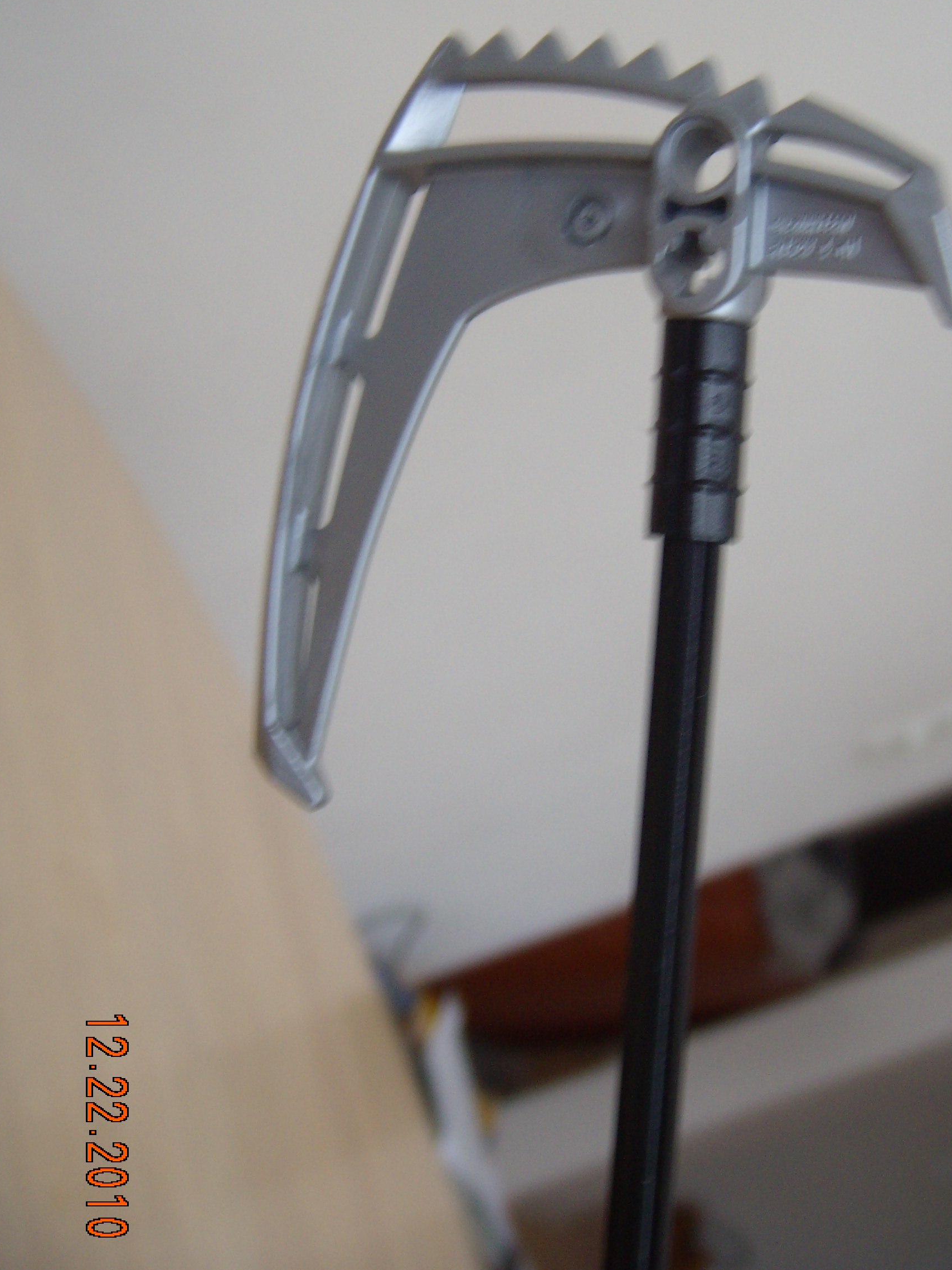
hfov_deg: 30.8
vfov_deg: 40.3
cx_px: 573
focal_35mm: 47
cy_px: 519
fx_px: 1723
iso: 85
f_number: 3.5
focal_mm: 6.4
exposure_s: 1/30.3
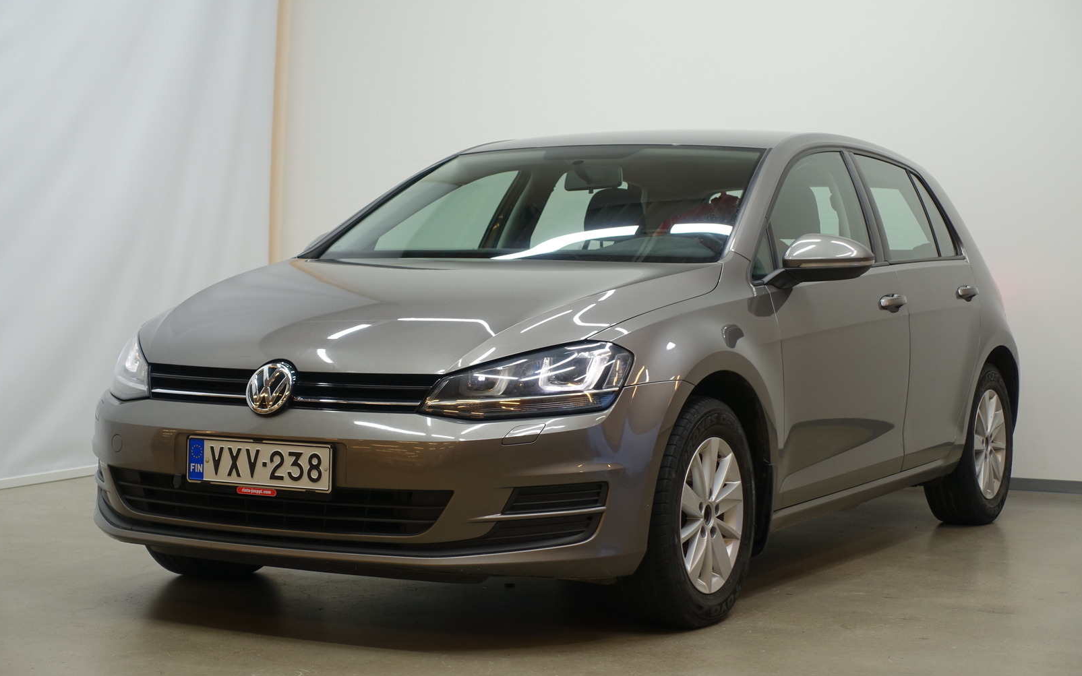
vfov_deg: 18.1
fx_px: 2123
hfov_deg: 28.6
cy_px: 319
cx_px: 538
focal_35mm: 72
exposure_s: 1/80
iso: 160
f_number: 2.8
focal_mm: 25.7
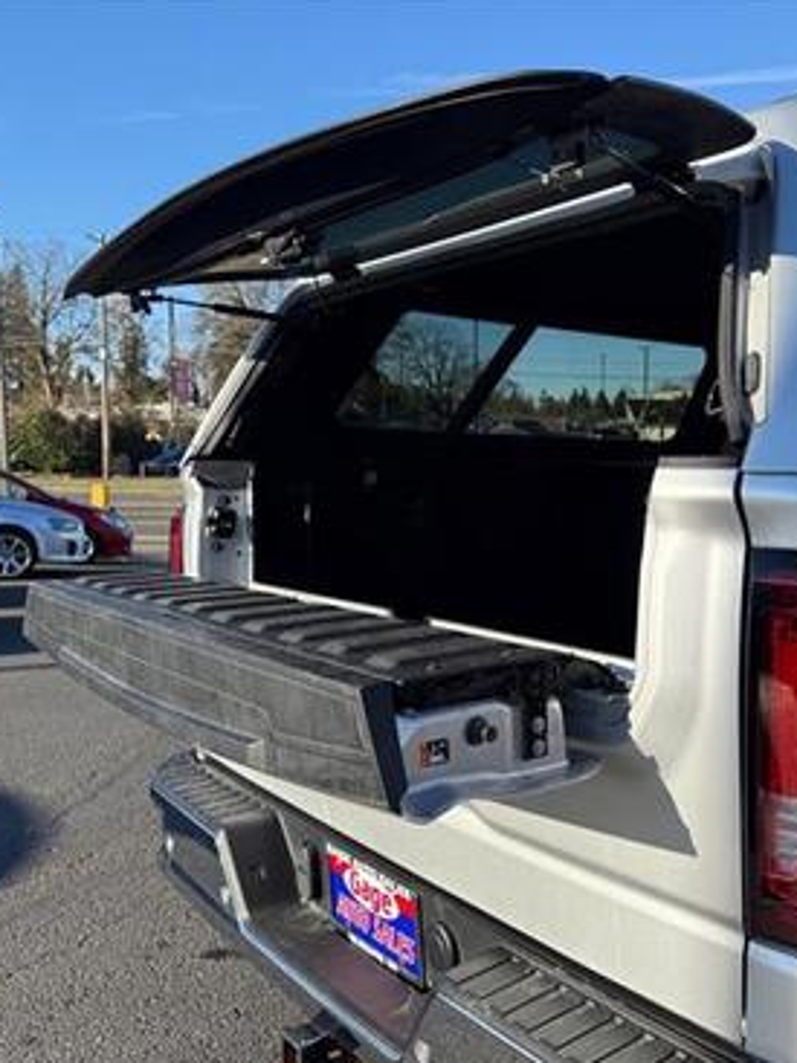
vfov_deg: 55.4
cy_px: 542
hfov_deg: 42.2
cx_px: 551
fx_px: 1014
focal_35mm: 33
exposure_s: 1/2445
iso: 100
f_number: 1.78
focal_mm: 6.76
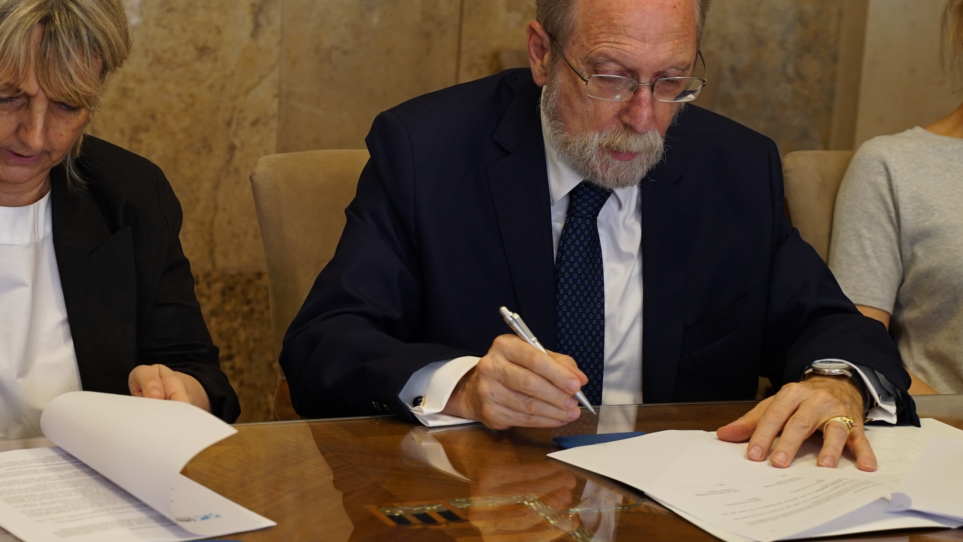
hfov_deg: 25.9
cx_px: 256
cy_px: 249
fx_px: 2068
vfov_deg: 14.9
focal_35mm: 81
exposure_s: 1/50
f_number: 4.5
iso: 800
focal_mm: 51
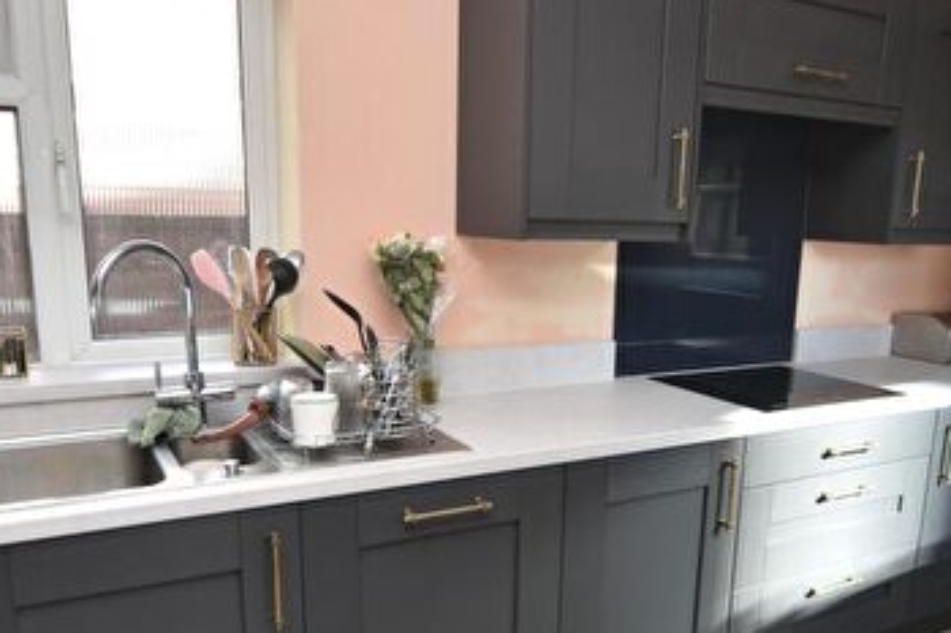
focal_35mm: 30
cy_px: 409
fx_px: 792
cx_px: 527
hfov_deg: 61.8
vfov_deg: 43.1
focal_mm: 10
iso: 100
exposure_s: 1/60
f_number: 4
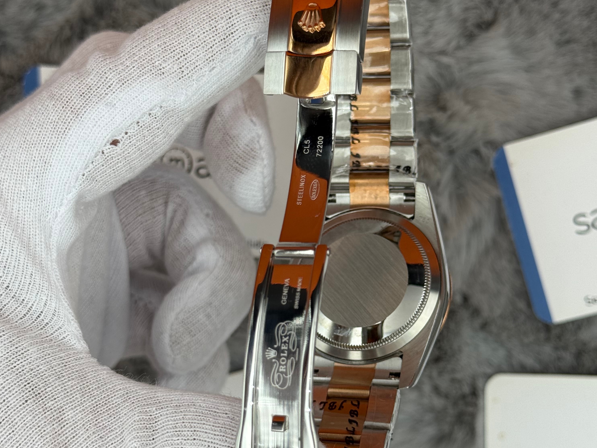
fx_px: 1121
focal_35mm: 65
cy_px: 249
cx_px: 301
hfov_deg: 29.8
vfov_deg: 22.6
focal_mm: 6.76
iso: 64
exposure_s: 1/885
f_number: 1.78
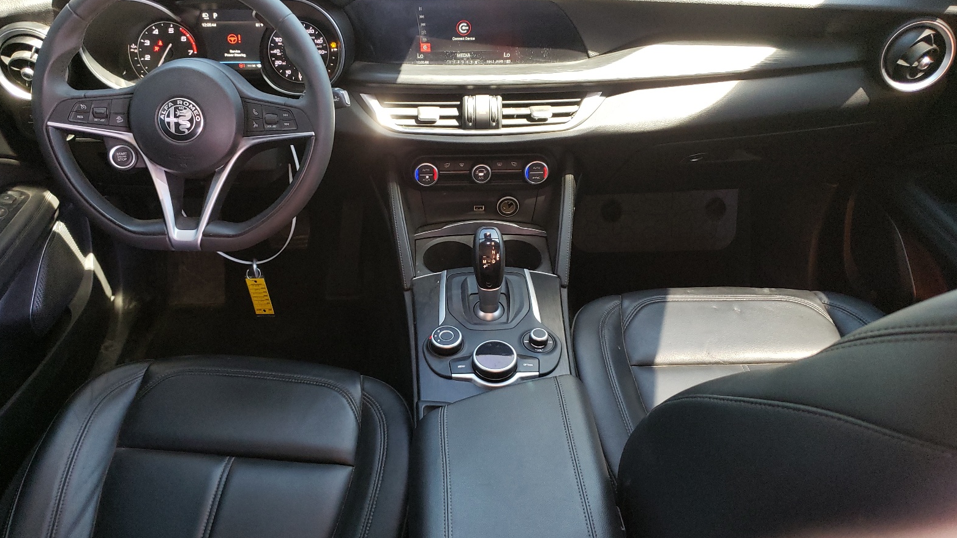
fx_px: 736
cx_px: 469
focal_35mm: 29
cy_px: 244
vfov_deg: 40.1
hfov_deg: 66.1
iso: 150
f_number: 1.5
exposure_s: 1/60.2
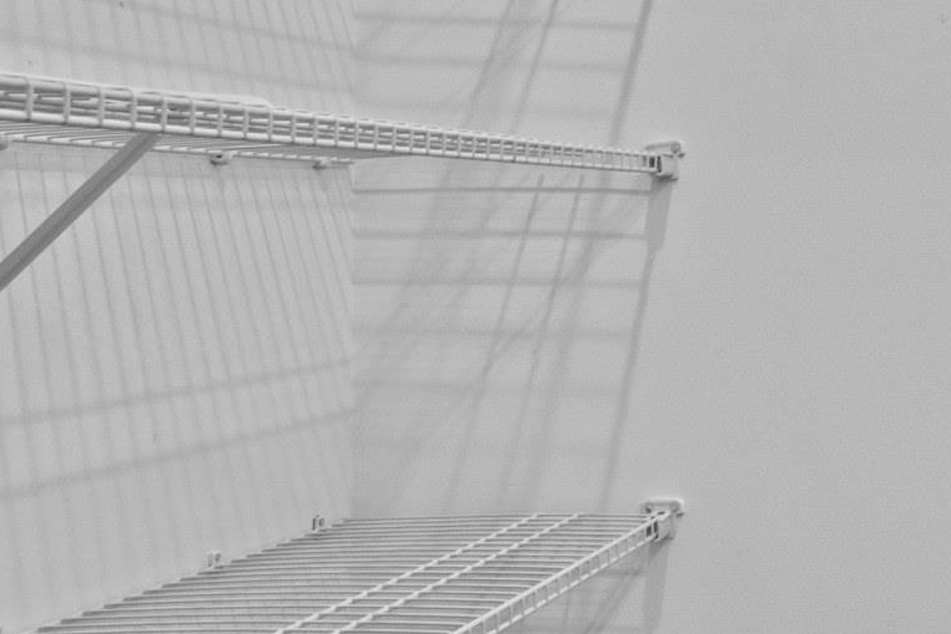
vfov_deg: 27.4
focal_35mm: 49
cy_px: 232
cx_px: 1208
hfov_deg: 31.8
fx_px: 1294
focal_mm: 10
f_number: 10
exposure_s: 1/5
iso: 1600
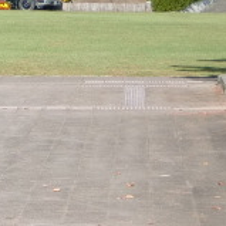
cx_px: -175
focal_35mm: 378
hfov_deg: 4.6
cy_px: -58
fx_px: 2792
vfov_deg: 4.6
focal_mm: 18.9
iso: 64
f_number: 5.9
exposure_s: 1/200
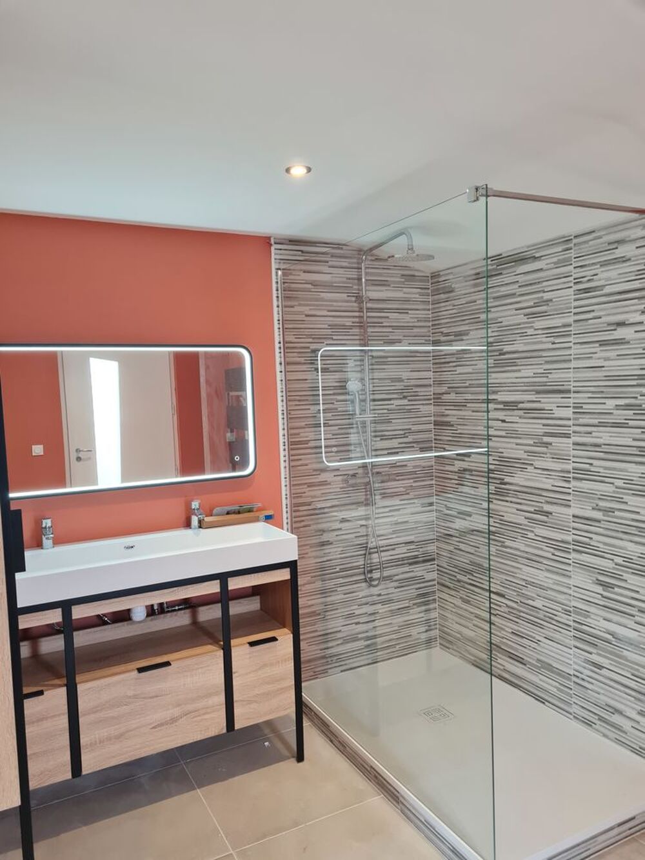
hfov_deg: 53.1
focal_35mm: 26
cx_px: 322
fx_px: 646
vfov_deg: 67.3
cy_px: 430
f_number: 1.8
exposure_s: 1/100
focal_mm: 5.4
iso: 200
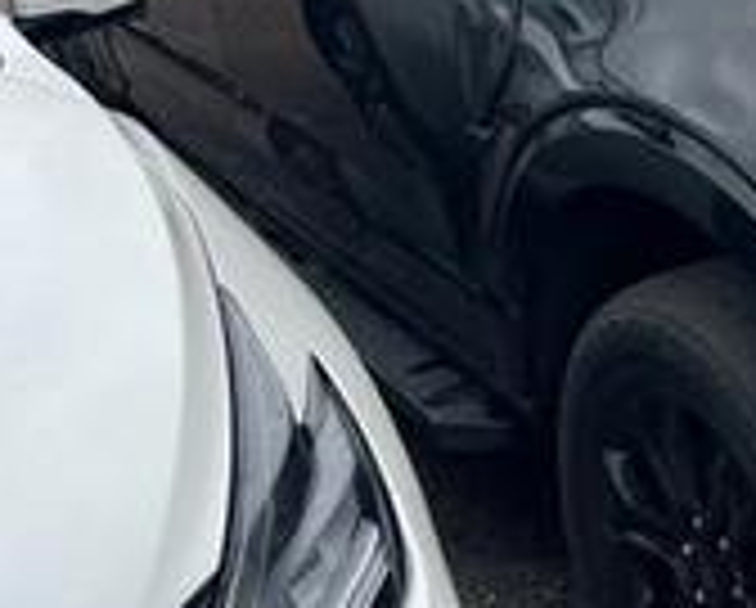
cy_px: 18
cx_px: 909
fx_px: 1703
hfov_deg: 23.0
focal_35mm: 76
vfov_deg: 19.7
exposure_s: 1/1196
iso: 50
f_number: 1.5
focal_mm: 5.7
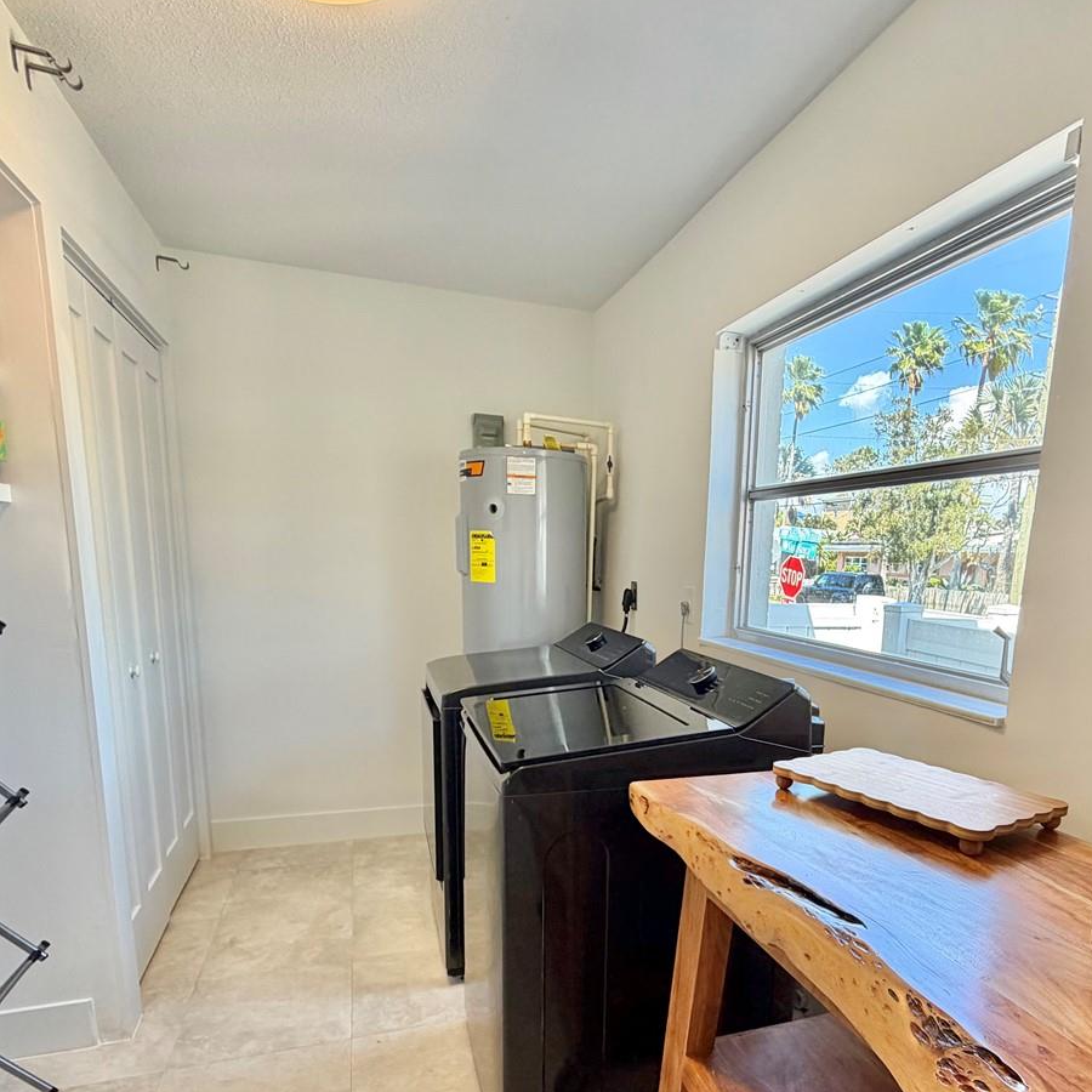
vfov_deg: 68.0
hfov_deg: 68.9
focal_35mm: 22
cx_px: 659
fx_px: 785
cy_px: 716
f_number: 2.2
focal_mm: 2.22
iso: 100
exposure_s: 1/121
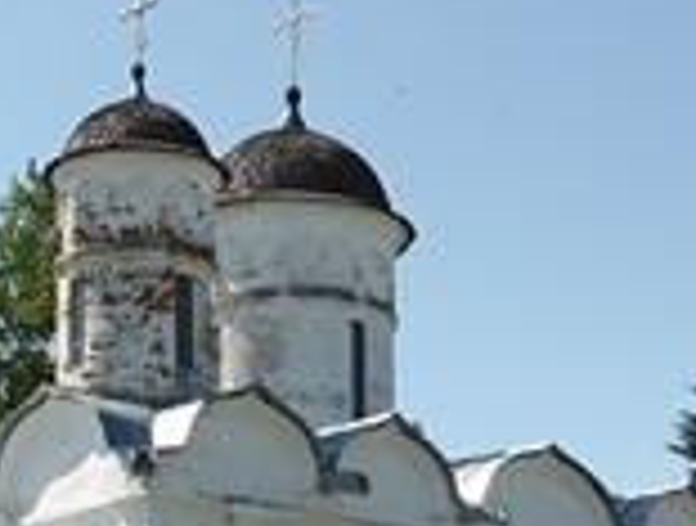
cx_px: 269
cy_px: 611
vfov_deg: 14.0
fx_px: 2076
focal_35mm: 103
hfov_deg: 19.0
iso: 100
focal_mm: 6.9
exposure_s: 1/800
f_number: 3.9
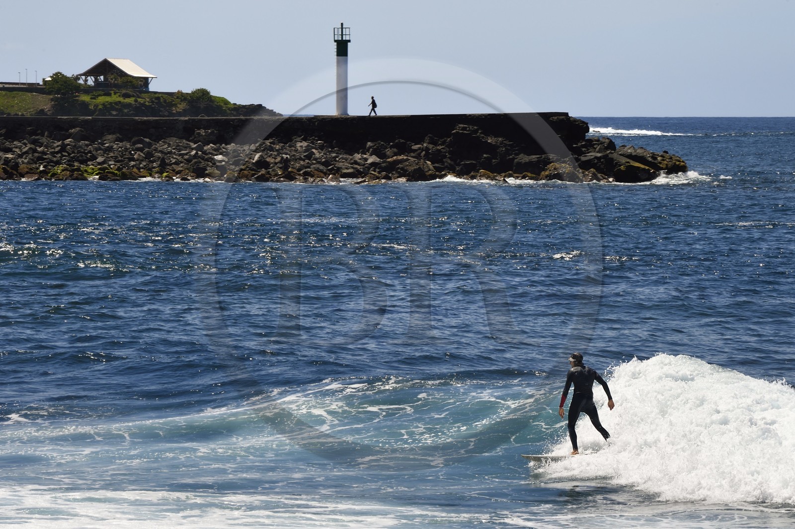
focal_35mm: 200
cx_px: 398
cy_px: 264
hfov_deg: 10.3
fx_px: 4414
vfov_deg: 6.9
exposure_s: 1/400
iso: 200
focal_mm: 200
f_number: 16
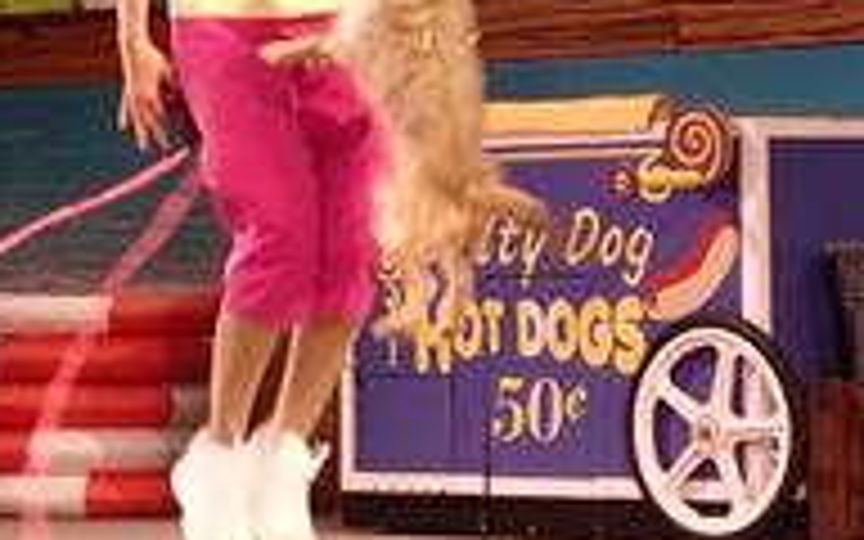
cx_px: 126
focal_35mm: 199
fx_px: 4686
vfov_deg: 6.6
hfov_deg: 10.5
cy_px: 99
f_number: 4.4
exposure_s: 1/80
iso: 500
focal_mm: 14.4
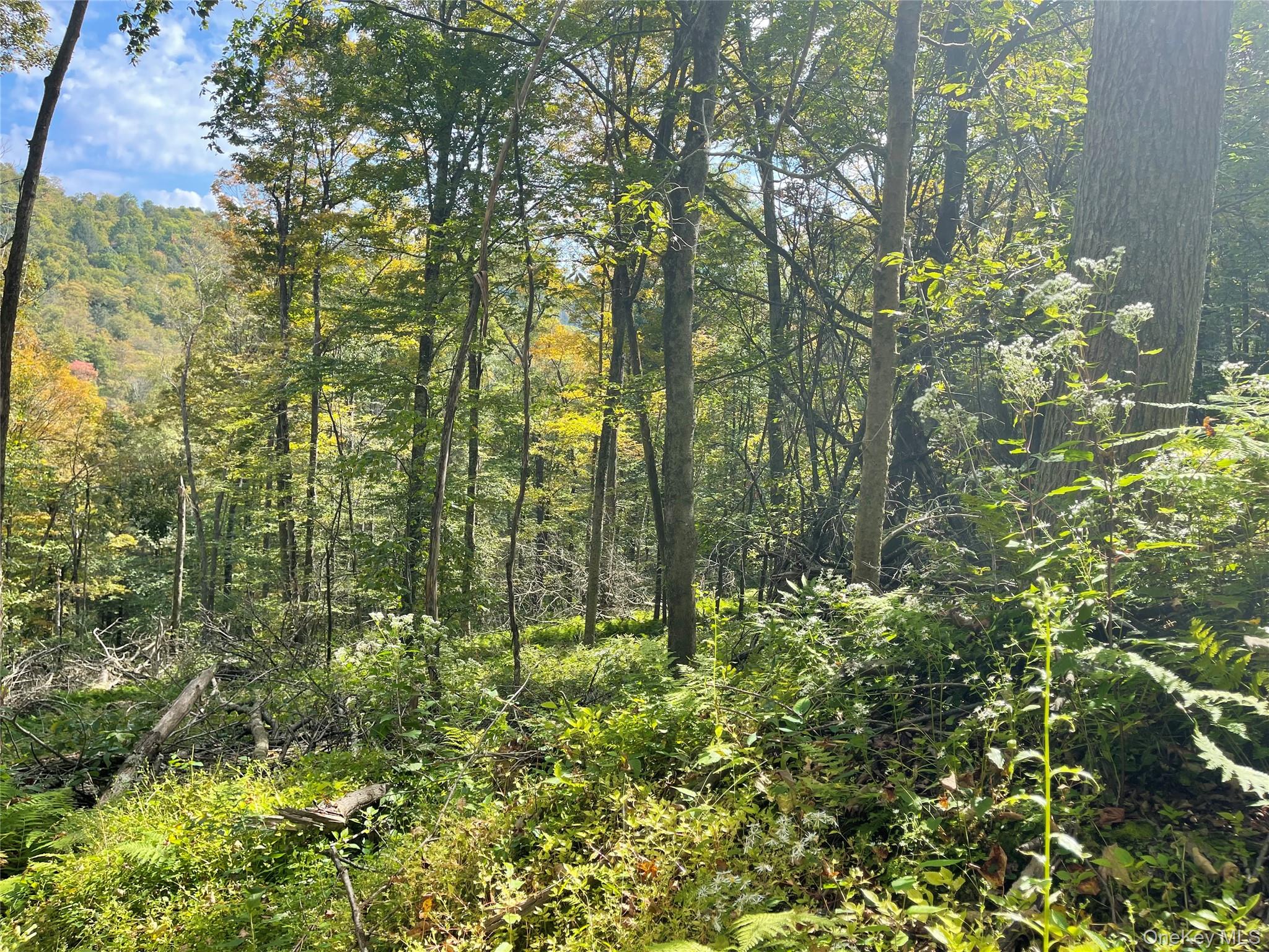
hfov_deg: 69.4
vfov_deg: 54.9
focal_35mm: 25
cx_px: 634
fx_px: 916
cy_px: 476
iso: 32
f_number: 1.6
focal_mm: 5.1
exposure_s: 1/765
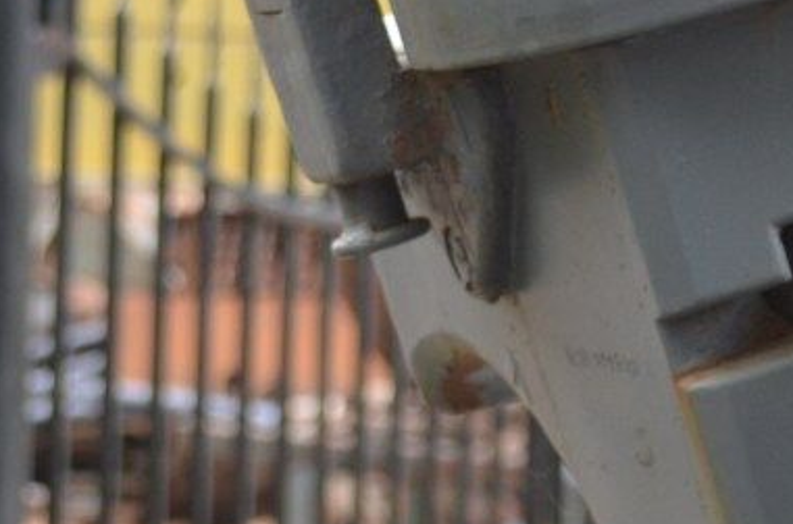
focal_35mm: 258
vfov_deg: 5.3
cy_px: 526
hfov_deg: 7.6
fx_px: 5669
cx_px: 1648
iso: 280
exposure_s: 1/125
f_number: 5.6
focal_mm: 32
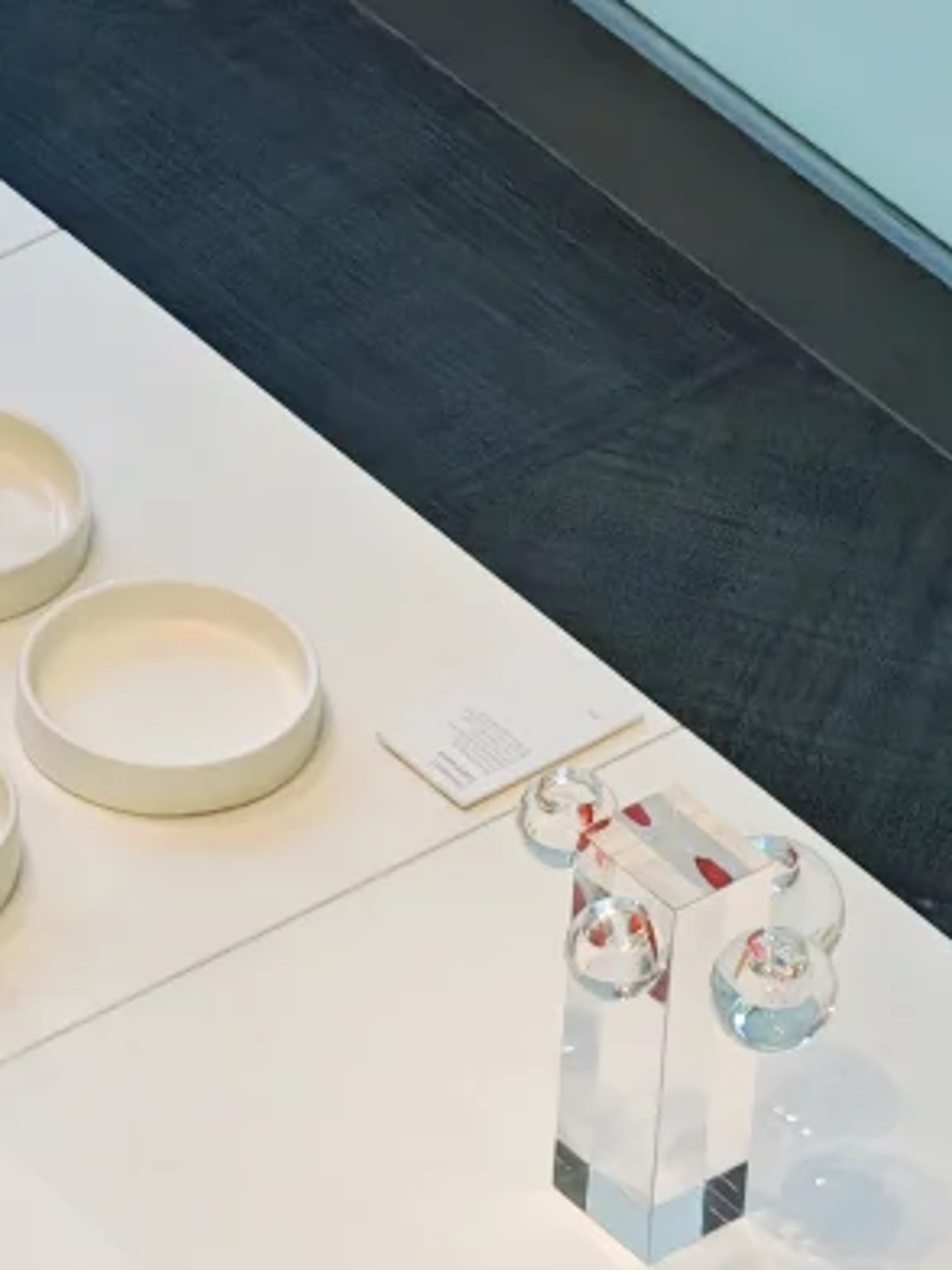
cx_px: -495
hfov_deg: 3.4
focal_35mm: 441
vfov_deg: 4.5
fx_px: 16171
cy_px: 1536
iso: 800
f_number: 2.5
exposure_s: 1/498
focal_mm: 19.4
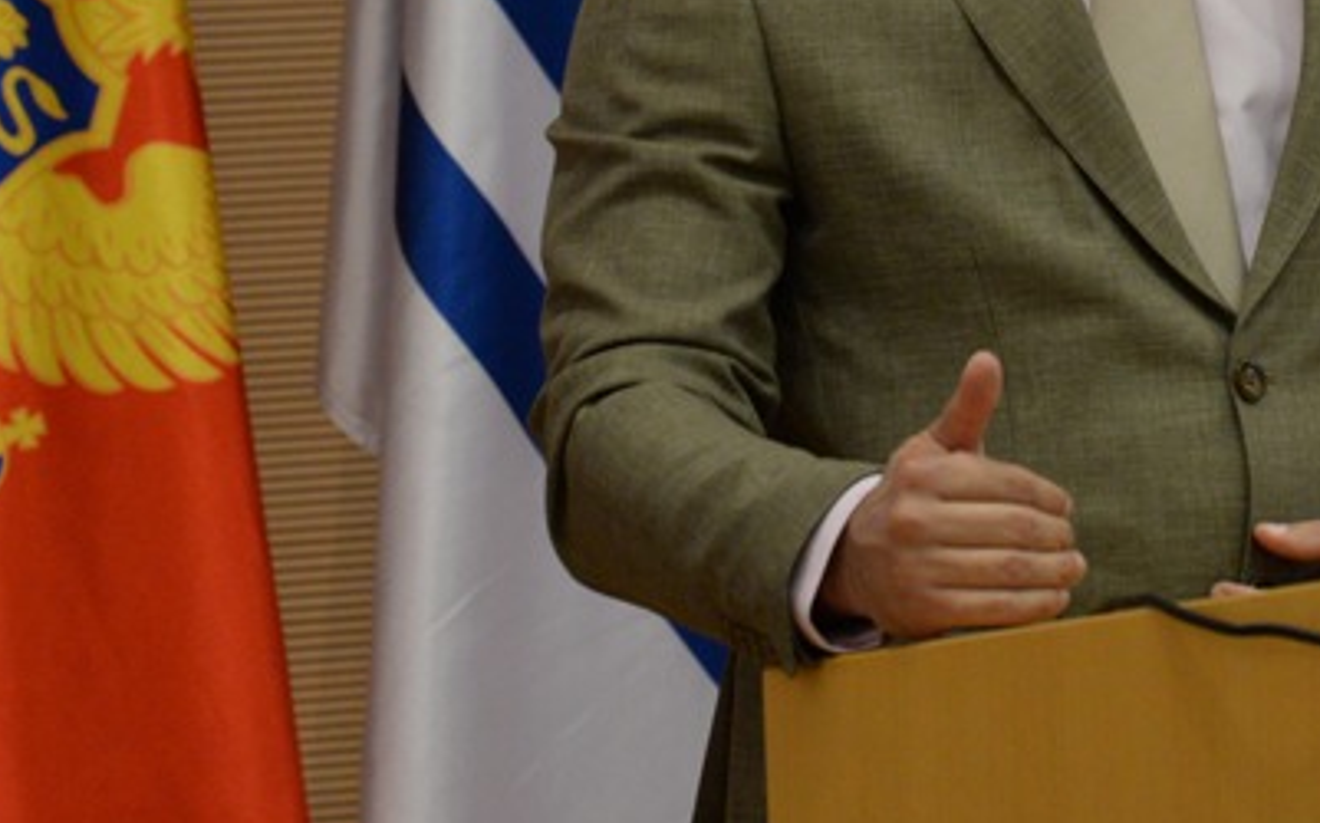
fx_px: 14056
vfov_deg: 3.3
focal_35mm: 391
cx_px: 1057
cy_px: -125
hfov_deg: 5.4
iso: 3200
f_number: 5.6
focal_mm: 150
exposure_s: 1/125
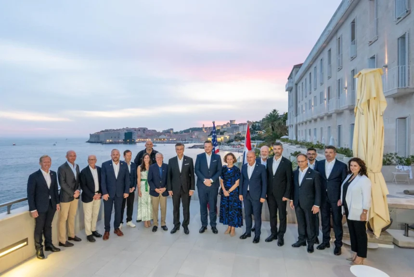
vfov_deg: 67.4
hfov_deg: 90.0
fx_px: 207
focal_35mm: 18
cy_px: 138
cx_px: 207
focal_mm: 18
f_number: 5
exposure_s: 1/125
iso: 2500
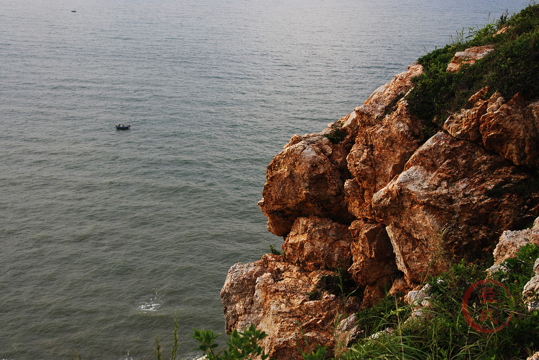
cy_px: 180
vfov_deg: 26.5
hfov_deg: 38.8
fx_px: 764
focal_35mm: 51
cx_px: 270
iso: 100
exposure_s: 1/100
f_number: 5.6
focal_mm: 34
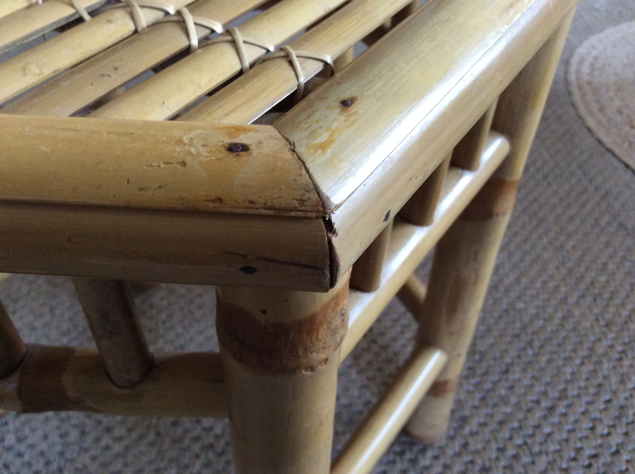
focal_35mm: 32
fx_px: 586
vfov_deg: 44.1
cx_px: 318
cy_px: 237
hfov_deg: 56.9
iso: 160
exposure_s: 1/25
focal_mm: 3.3
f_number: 2.4
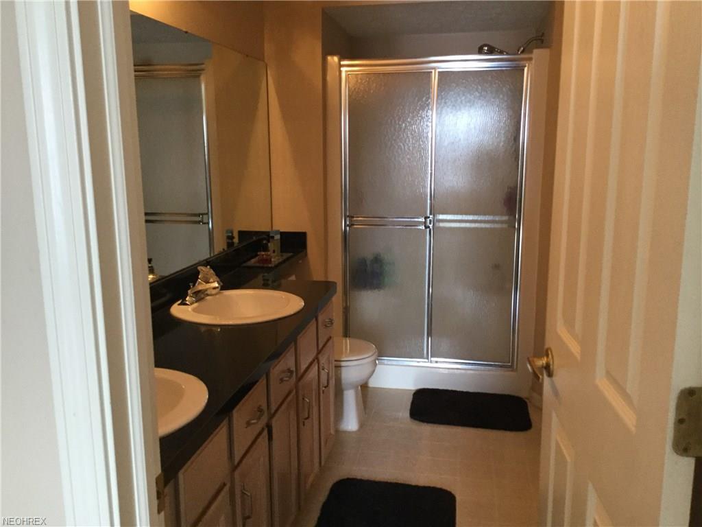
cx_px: 351
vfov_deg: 45.4
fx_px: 629
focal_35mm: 31
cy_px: 264
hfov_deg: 58.4
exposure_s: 1/30
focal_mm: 3.3
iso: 125
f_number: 2.4
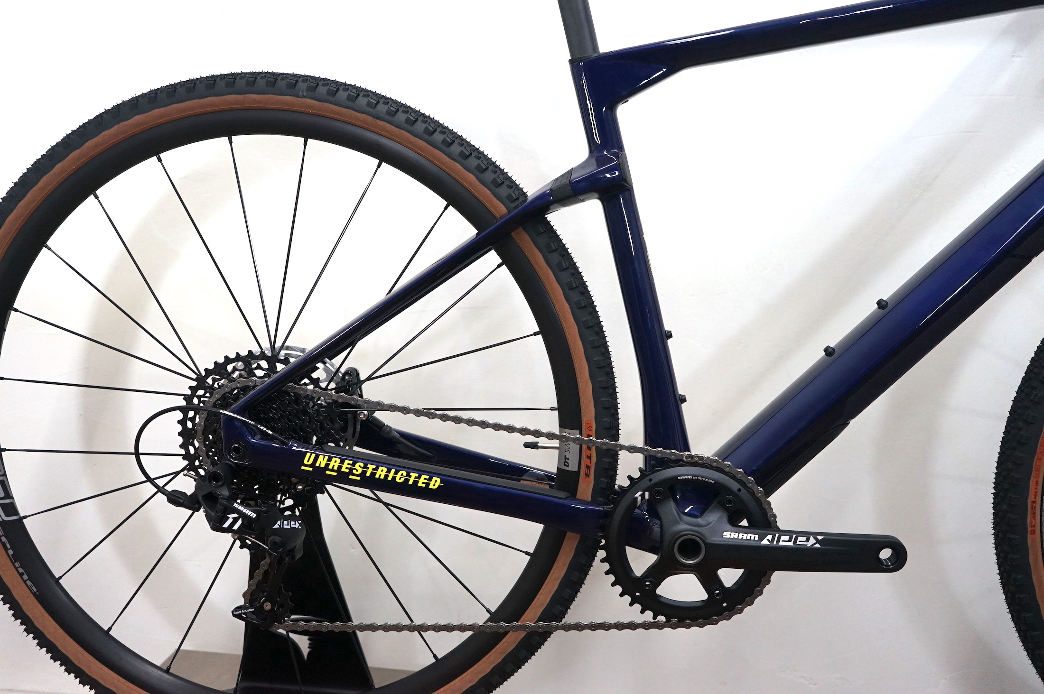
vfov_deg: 41.0
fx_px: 927
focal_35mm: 32
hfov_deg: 58.8
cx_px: 522
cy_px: 347
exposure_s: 1/160
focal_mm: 32
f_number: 4
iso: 1600
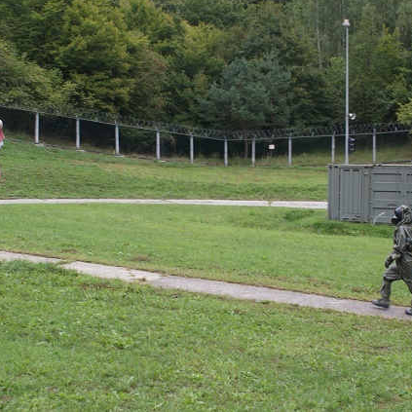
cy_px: 205
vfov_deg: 31.6
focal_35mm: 54
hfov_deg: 31.6
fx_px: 727
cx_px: 208
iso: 100
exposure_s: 1/60
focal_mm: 28
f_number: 6.3
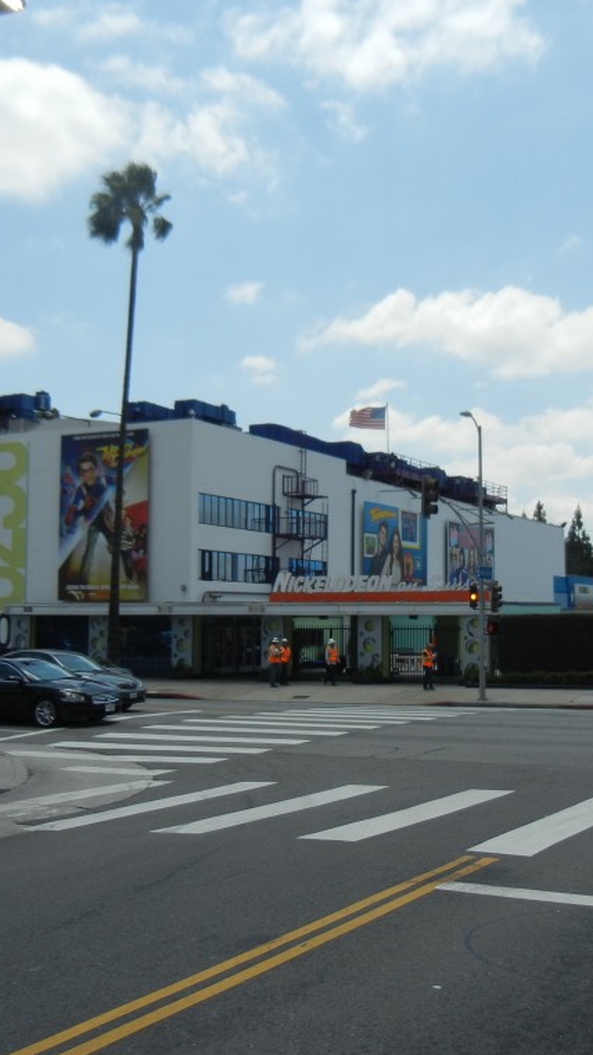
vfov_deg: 46.4
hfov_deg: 27.0
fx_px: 1230
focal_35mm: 44
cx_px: 357
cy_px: 530
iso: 160
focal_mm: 5.4
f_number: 7
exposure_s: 1/520
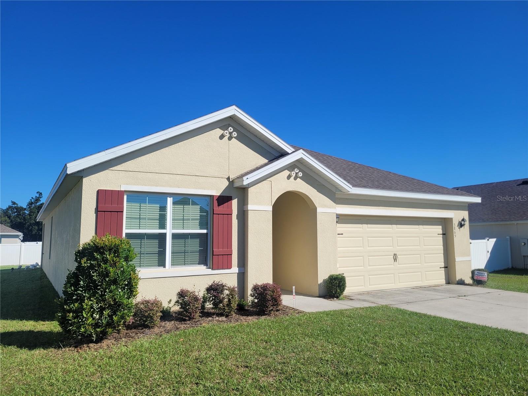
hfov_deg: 67.3
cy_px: 198
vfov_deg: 53.1
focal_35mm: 26
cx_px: 264
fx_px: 397
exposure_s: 1/3667
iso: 40
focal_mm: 5.4
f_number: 1.8
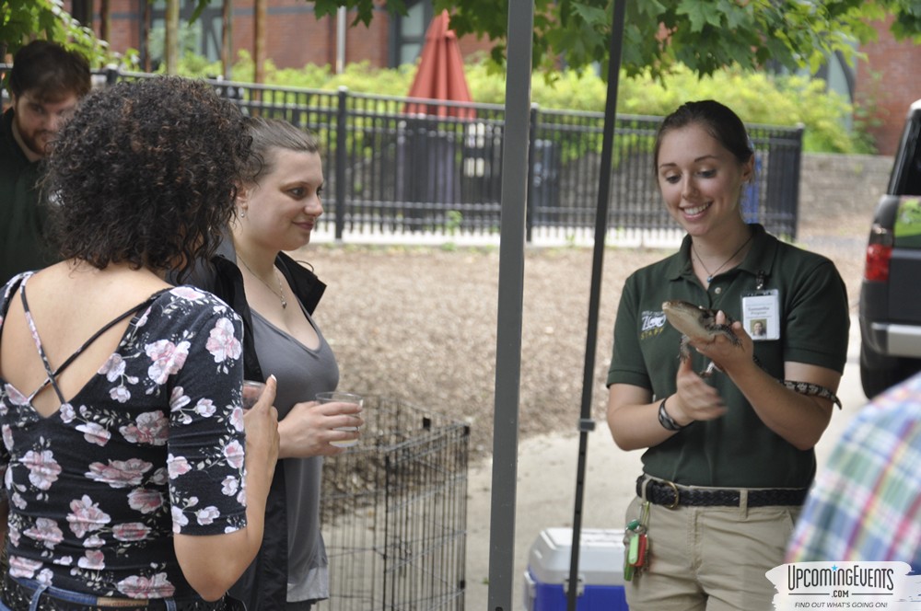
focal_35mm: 93
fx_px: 2376
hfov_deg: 21.9
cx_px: 460
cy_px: 306
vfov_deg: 14.7
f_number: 5.3
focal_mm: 62
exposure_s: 1/30
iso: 400
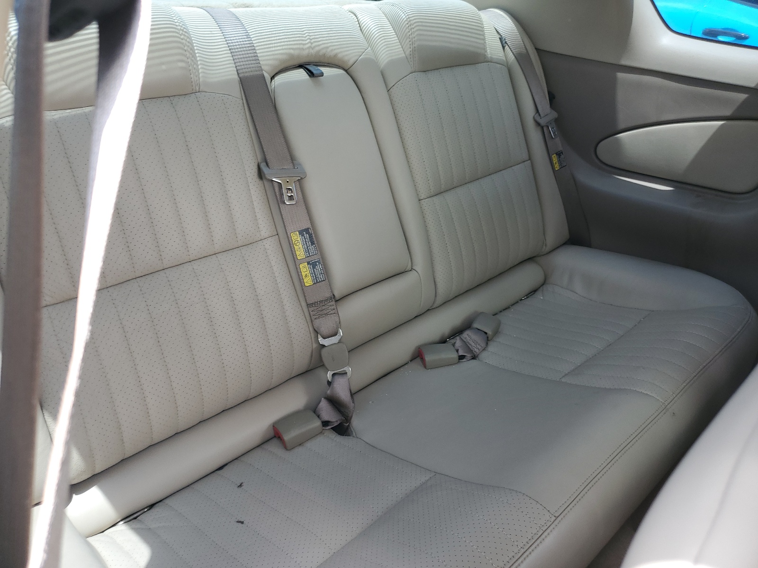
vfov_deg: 53.1
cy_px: 284
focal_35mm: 26
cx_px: 379
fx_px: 569
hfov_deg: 67.3
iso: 50
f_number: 1.5
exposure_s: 1/179
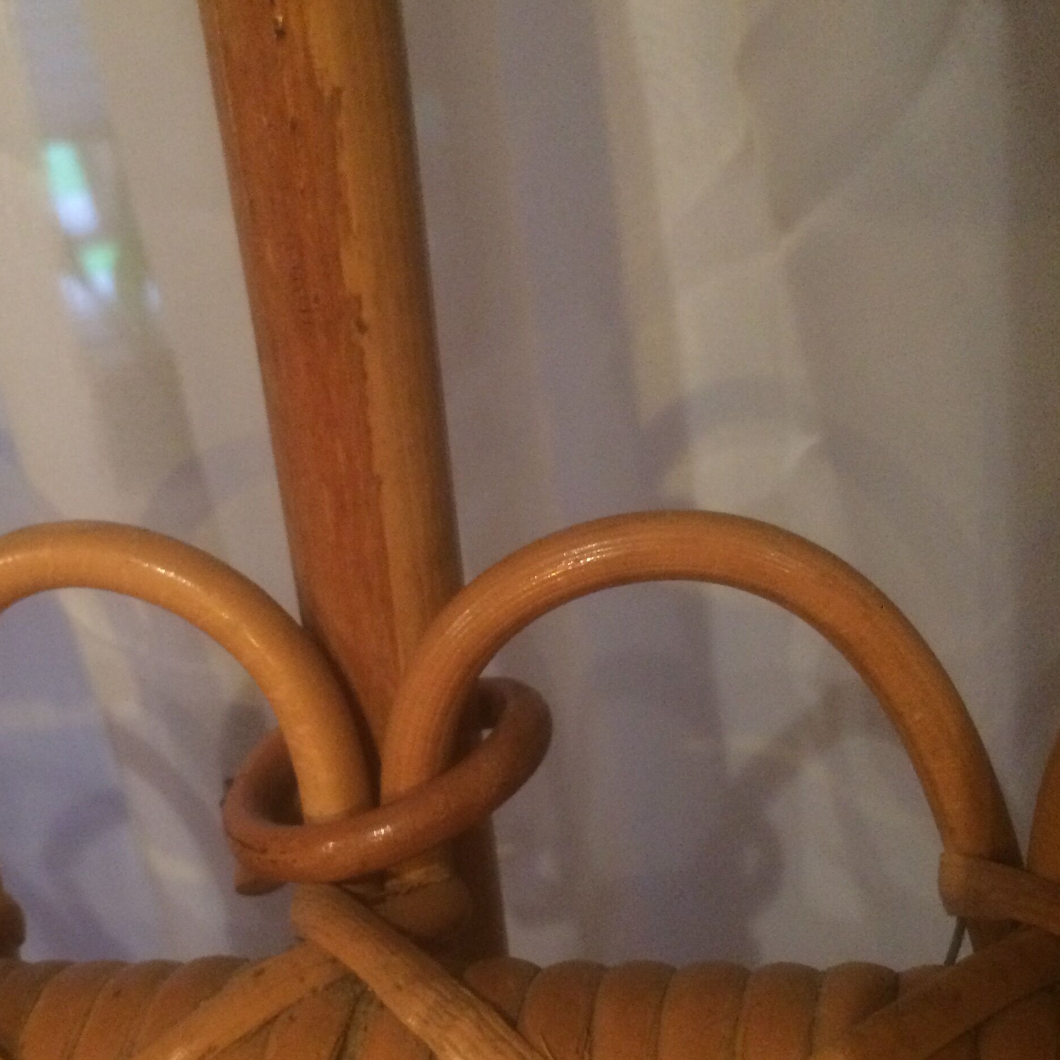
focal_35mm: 45
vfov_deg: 37.4
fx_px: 1559
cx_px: 377
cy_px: 629
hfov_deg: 37.3
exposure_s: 1/17
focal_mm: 4.15
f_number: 2.2
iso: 250
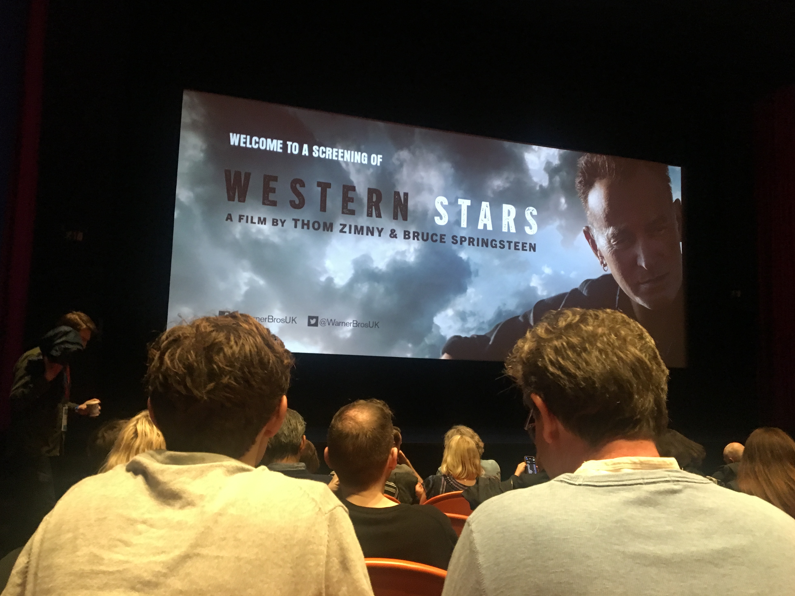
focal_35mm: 30
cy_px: 289
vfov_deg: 46.8
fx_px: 689
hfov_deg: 60.0
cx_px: 406
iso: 200
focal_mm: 4.15
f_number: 2.2
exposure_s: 1/25
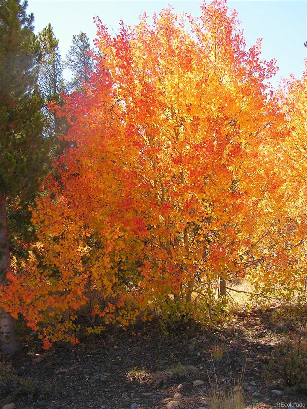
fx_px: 544
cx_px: 154
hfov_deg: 31.5
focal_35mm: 46
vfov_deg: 41.2
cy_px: 204
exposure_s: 1/250
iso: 64
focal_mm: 7.8
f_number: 3.2
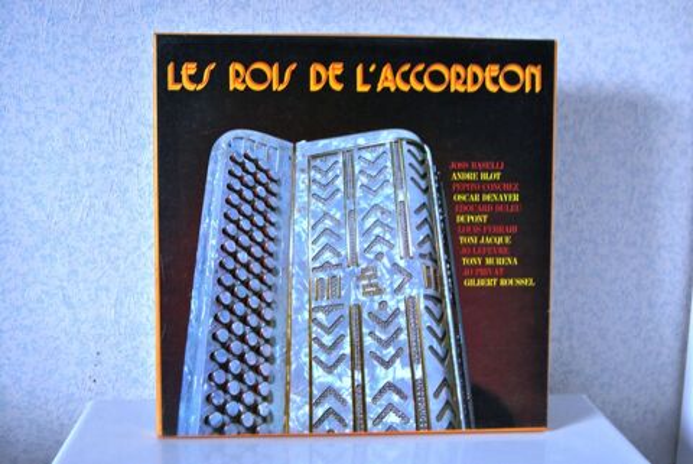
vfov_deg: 29.9
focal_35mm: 45
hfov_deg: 43.6
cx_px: 346
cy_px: 232
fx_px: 867
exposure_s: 1/13
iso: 400
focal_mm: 30
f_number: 4.2
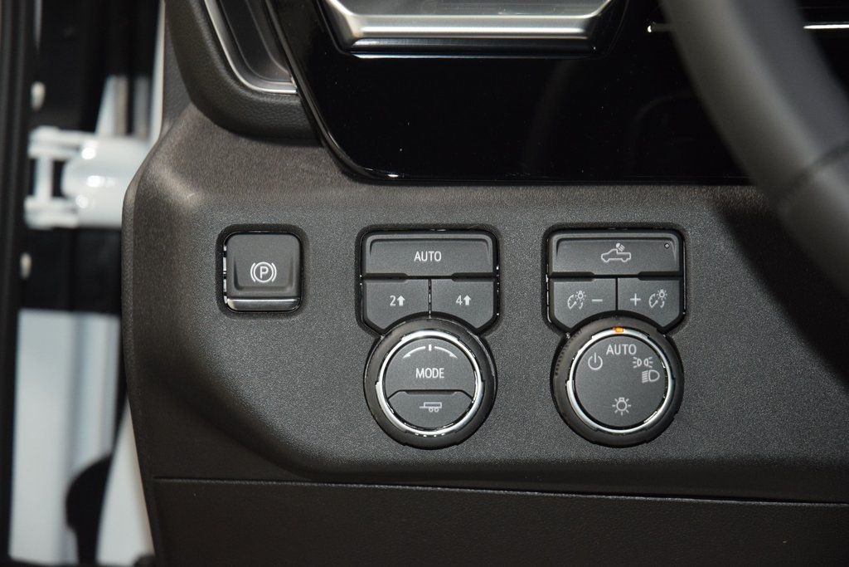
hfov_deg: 19.5
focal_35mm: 105
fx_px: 2476
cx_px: 424
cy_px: 284
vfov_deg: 13.0
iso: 2000
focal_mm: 70
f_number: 4.5
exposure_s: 1/50
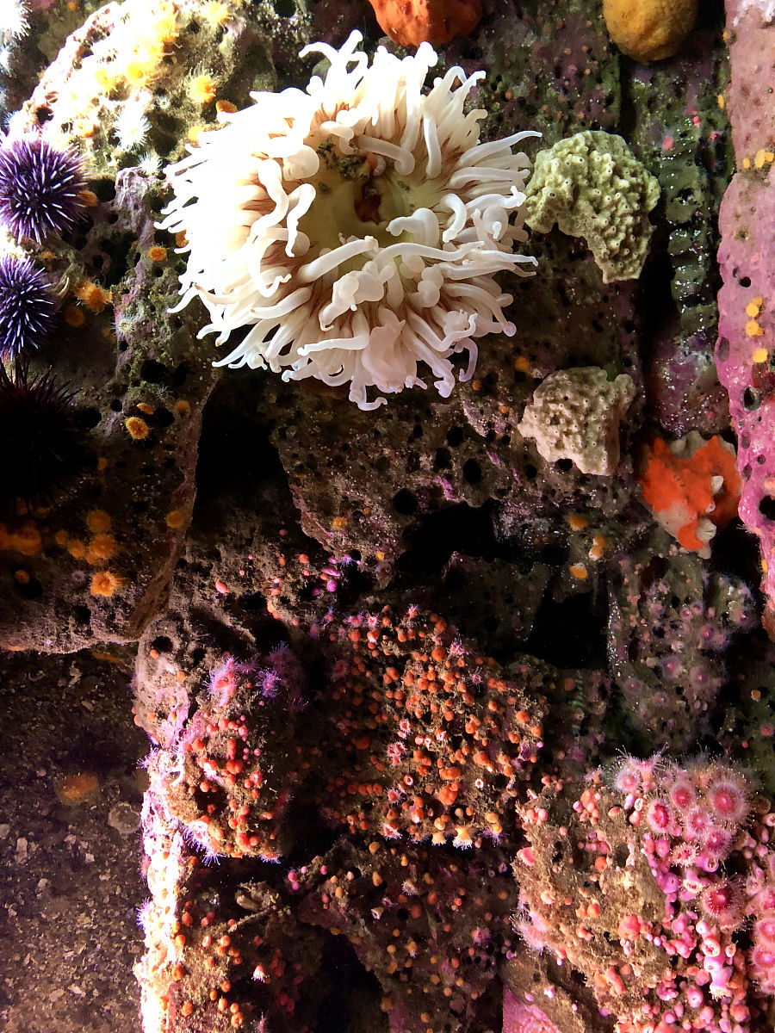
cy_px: 516
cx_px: 388
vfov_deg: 63.4
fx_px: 836
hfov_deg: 49.7
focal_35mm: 28
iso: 100
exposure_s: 1/4
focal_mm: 3.99
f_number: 1.8
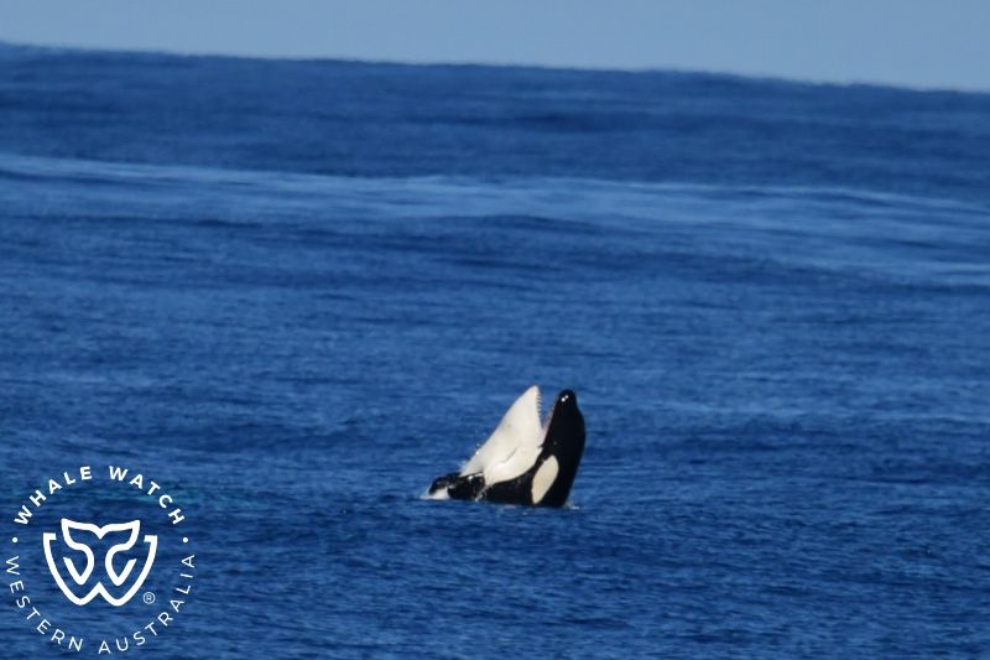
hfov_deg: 3.4
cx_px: 495
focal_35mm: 600
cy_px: 330
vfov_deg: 2.3
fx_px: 16496
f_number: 6.3
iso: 720
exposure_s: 1/8000
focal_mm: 600
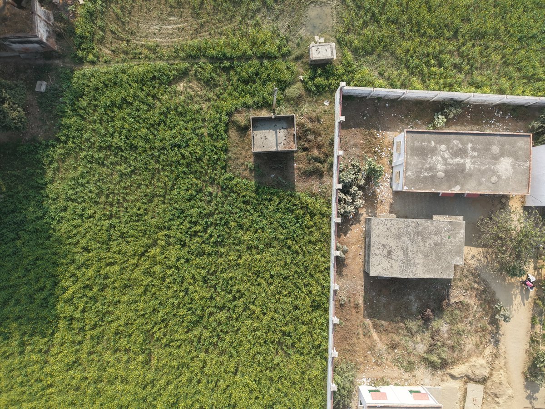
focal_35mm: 24
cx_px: 272
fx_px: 378
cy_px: 204
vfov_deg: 56.8
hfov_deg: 71.6
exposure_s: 1/1250
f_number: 1.8
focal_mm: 8.67
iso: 100
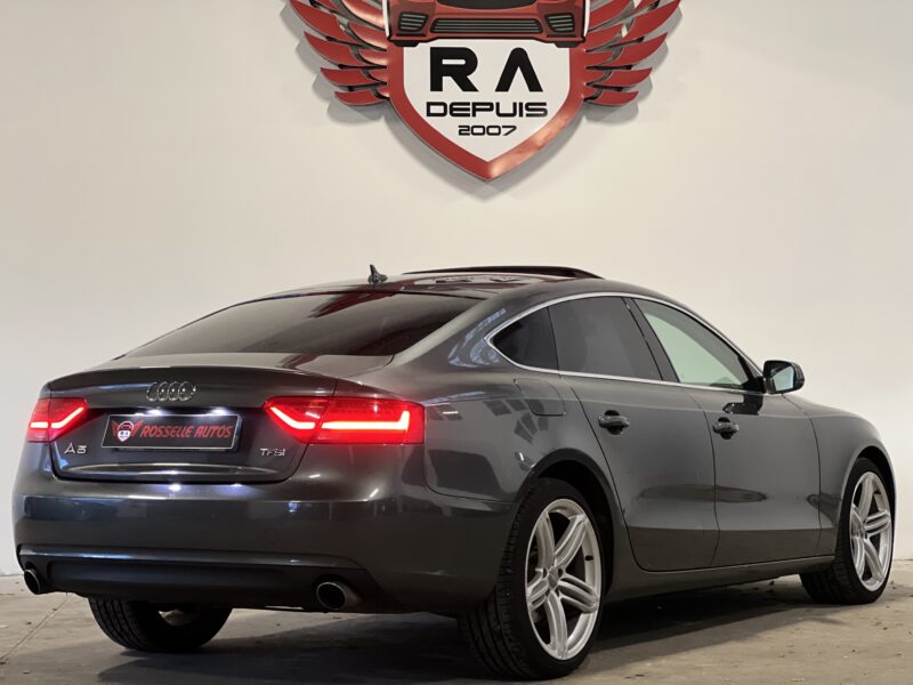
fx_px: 2031
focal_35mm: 77
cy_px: 342
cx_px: 456
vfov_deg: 19.1
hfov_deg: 25.3
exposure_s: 1/15
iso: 400
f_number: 2.8
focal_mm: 9
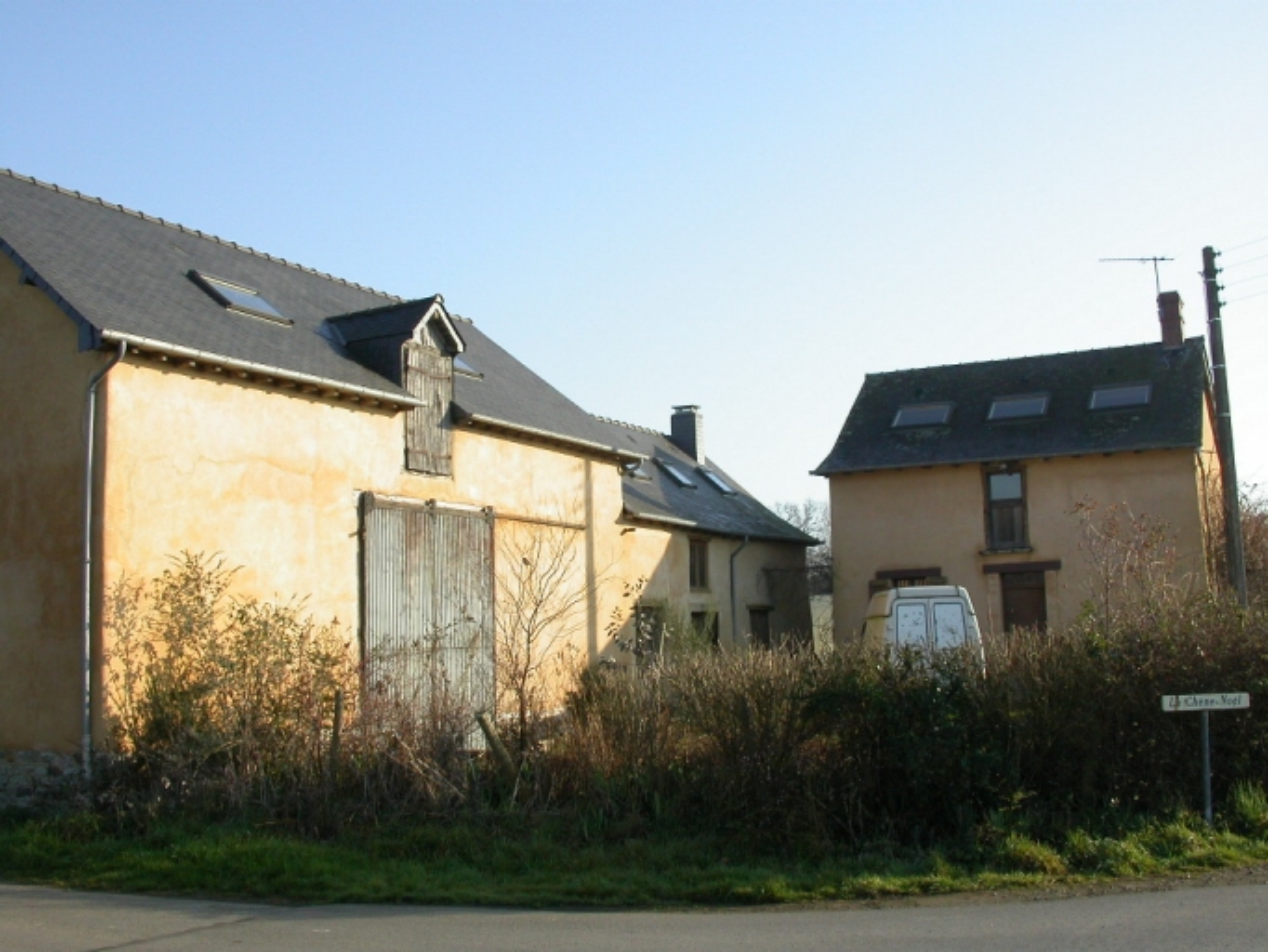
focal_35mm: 38
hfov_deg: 49.0
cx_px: 634
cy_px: 476
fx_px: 1392
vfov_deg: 37.7
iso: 100
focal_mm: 7.85
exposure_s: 1/271
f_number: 6
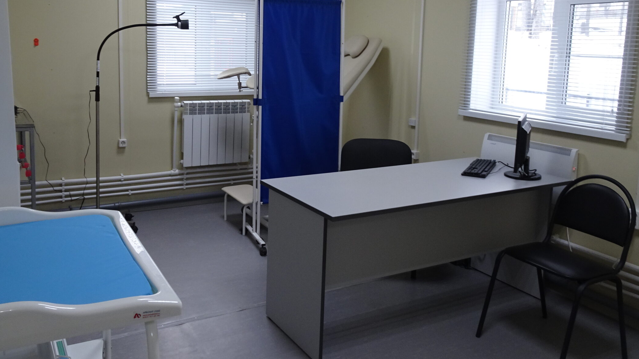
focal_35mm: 32
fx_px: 542
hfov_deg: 60.8
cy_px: 118
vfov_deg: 36.3
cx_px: 281
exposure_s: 1/30
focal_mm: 4.1
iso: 125
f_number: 3.5
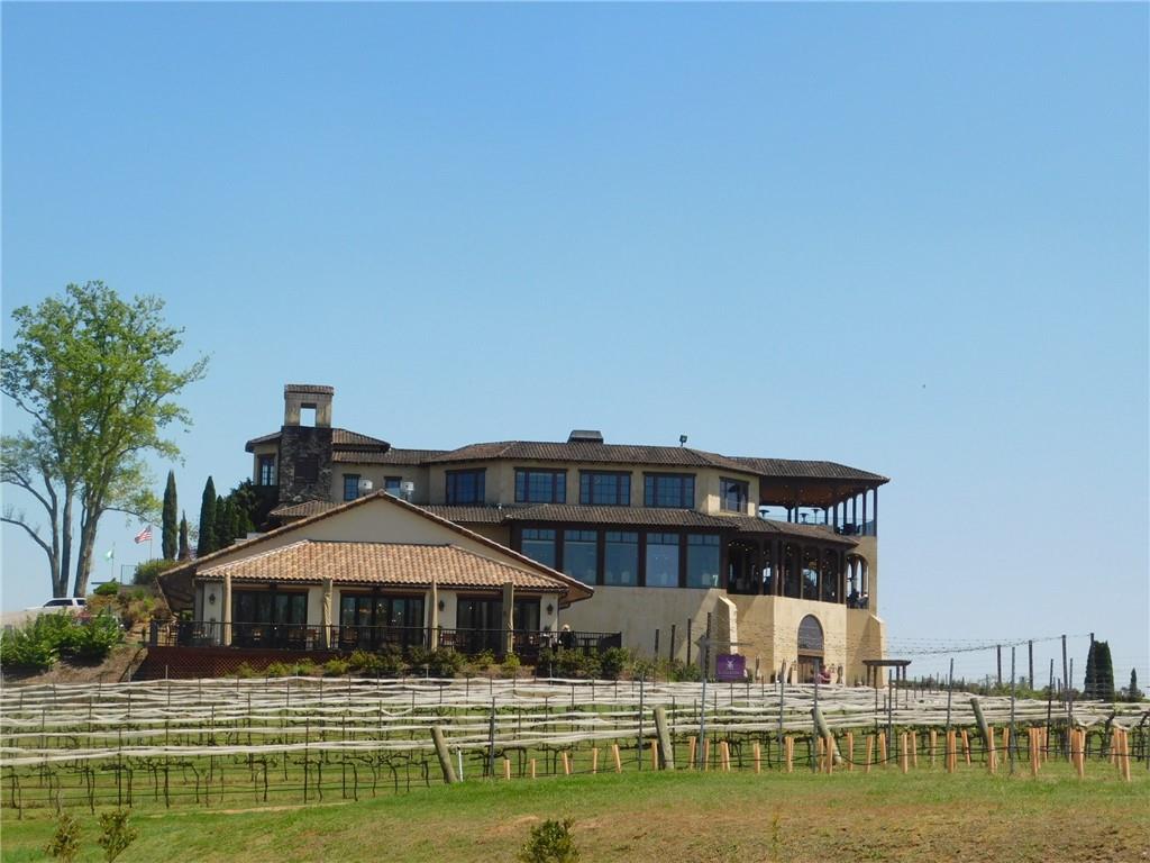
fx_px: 2359
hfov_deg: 27.4
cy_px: 432
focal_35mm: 71
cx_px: 575
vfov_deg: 20.7
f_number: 4.3
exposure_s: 1/800
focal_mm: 12.6
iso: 125
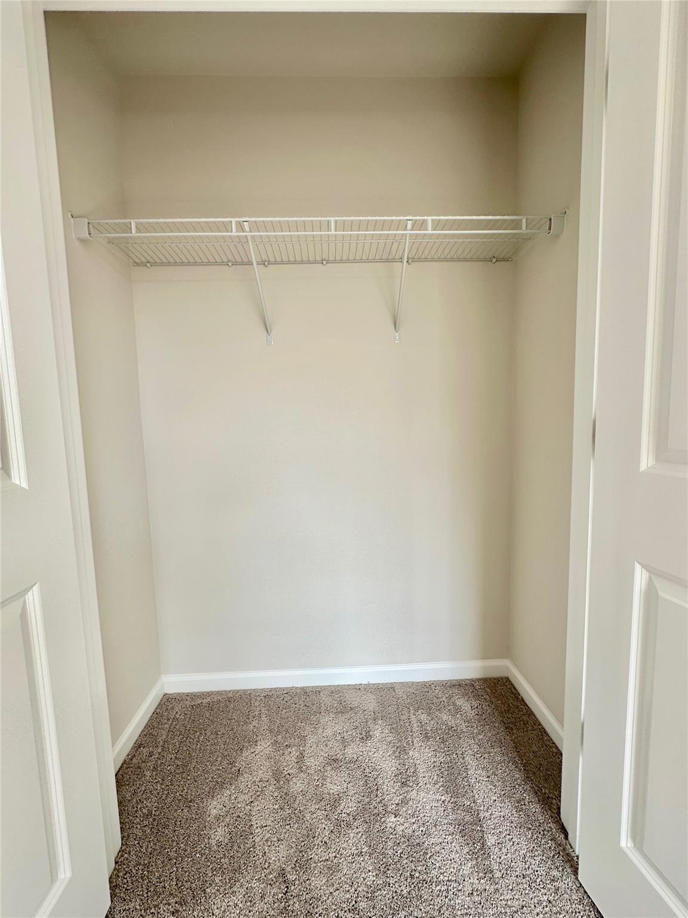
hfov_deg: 85.7
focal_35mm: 14
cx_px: 344
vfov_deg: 102.1
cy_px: 459
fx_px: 371
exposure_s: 1/161
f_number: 2.2
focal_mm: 2.22
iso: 40
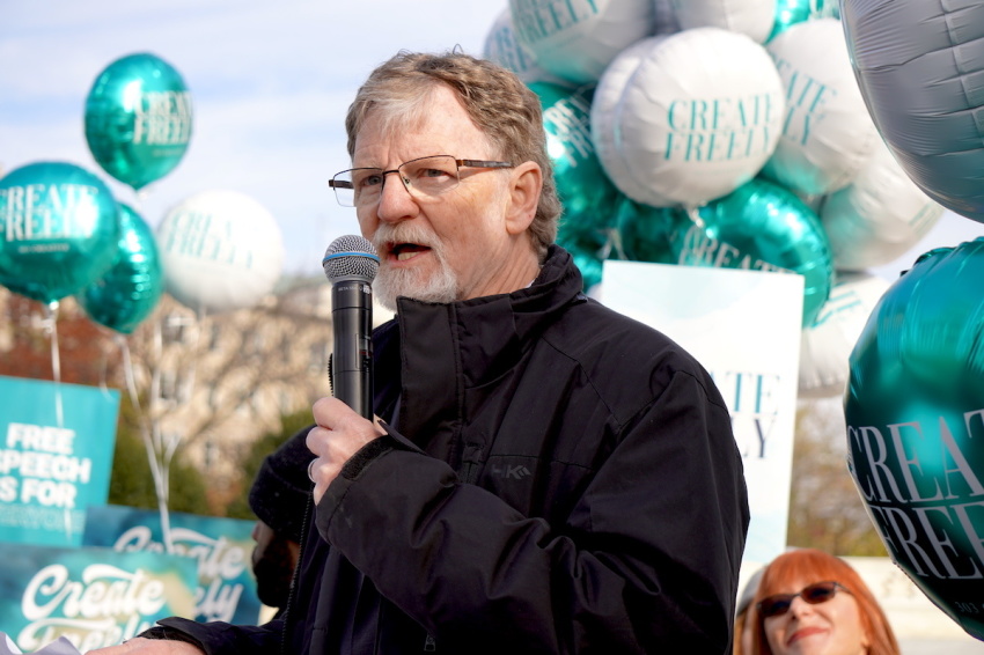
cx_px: 492
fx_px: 2254
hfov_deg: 24.6
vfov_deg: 16.5
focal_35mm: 82
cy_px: 328
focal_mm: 55
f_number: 5
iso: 100
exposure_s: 1/320
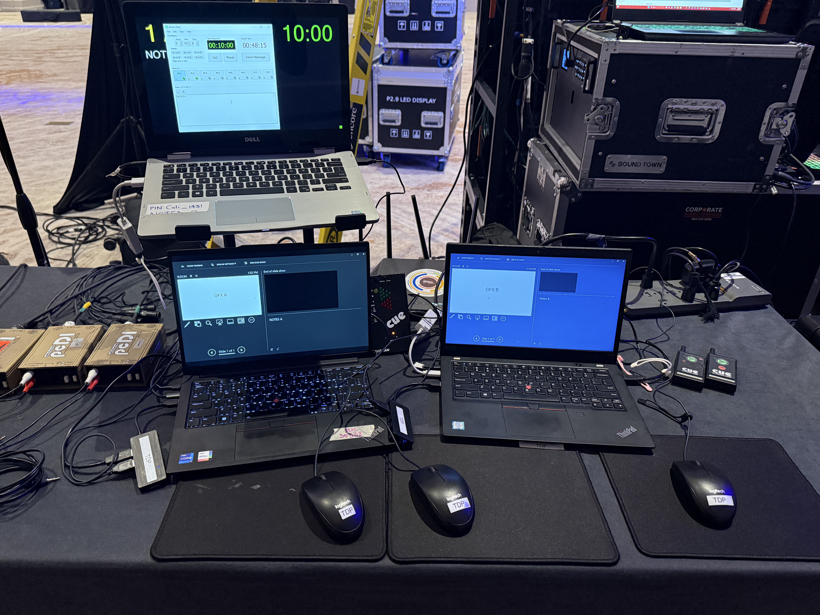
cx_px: 399
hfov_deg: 69.4
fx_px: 592
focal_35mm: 25
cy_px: 300
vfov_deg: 54.9
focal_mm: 6.76
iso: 800
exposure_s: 1/58
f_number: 1.78
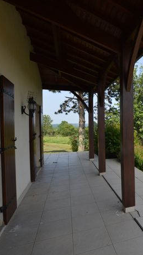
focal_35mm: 24
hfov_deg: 40.7
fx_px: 162
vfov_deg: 76.3
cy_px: 127
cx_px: 148
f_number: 6.3
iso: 100
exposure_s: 1/160
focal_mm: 10
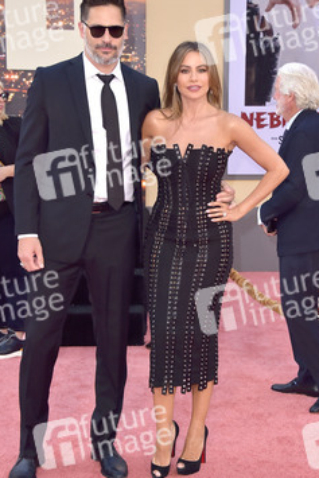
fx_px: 823
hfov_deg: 21.9
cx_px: 142
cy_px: 236
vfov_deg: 32.4
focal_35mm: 62
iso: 640
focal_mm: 55
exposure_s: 1/250
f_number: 7.1
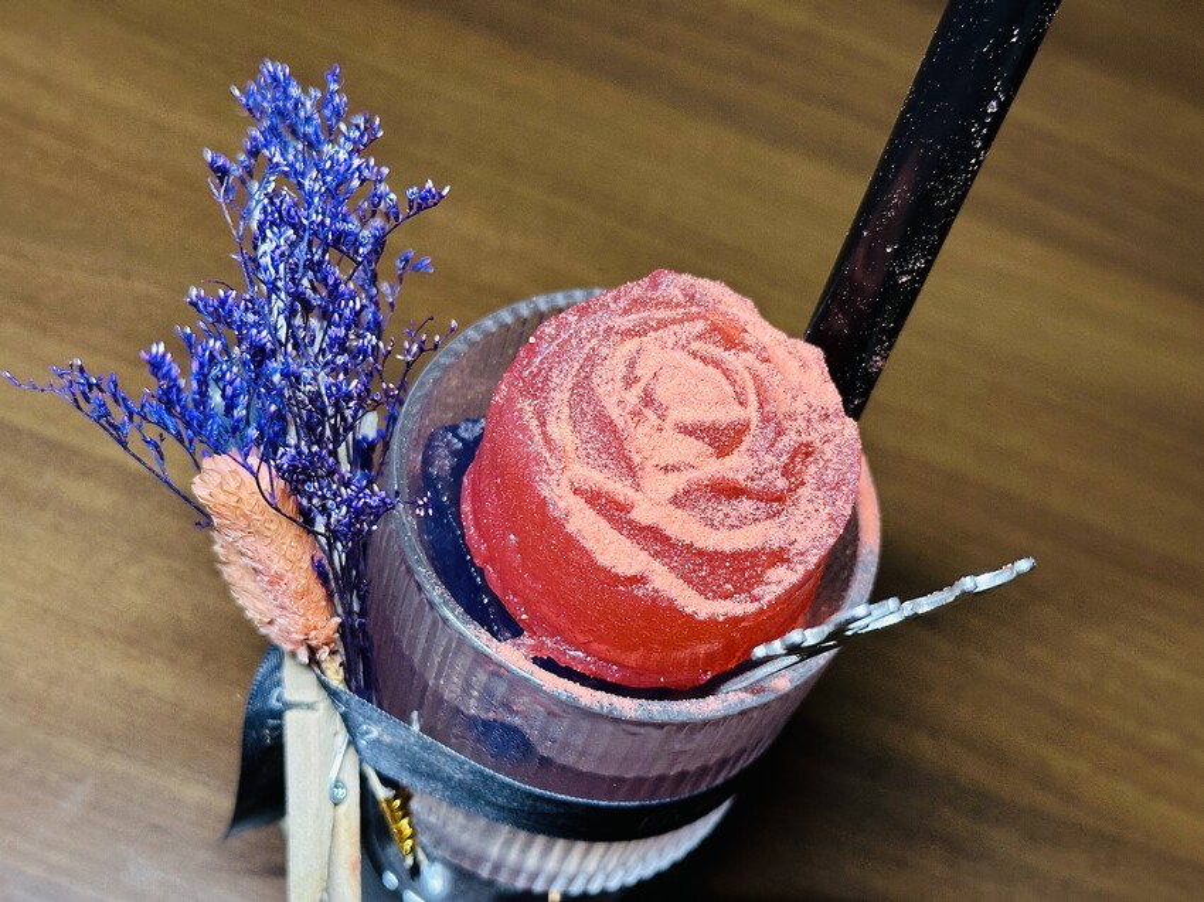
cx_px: 602
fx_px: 1669
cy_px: 451
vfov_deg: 30.3
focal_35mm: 48
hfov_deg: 39.7
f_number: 1.78
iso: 320
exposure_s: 1/40
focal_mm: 6.86
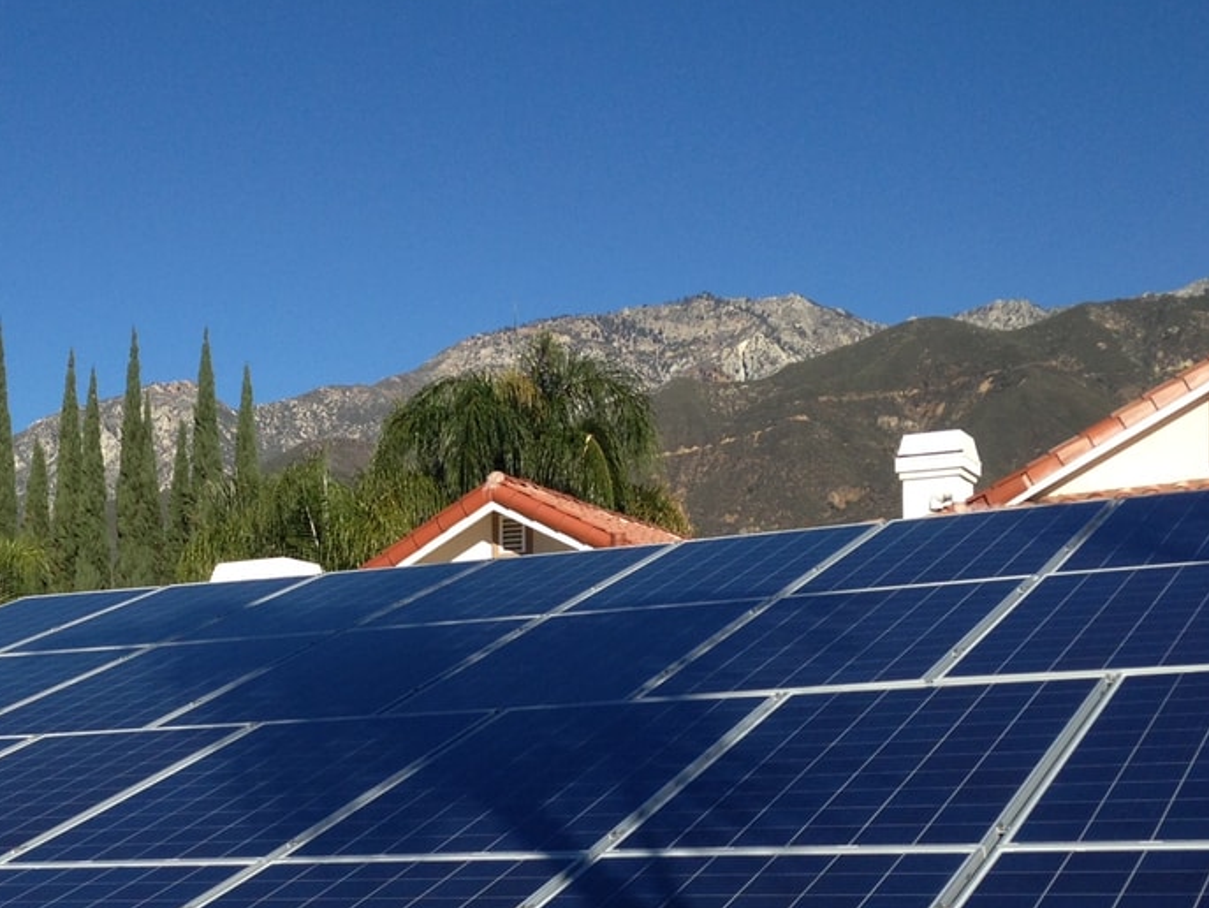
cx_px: 400
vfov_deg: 22.4
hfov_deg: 30.0
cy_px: 804
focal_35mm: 64
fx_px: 2236
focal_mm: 4.12
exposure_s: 1/1695
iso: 50
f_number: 2.4
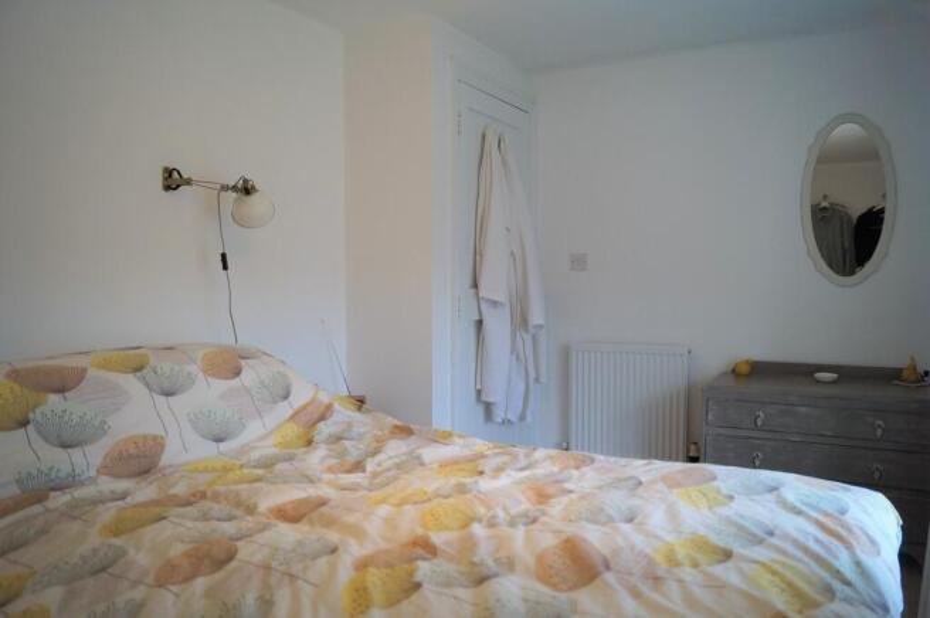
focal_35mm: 27
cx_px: 465
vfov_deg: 47.8
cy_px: 309
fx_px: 697
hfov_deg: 67.4
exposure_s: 1/60
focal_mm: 18
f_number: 4
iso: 500
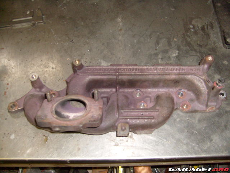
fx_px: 233
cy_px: 86
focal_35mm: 35
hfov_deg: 52.6
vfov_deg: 40.7
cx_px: 115
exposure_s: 1/45
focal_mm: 5.8
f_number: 2.8
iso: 100
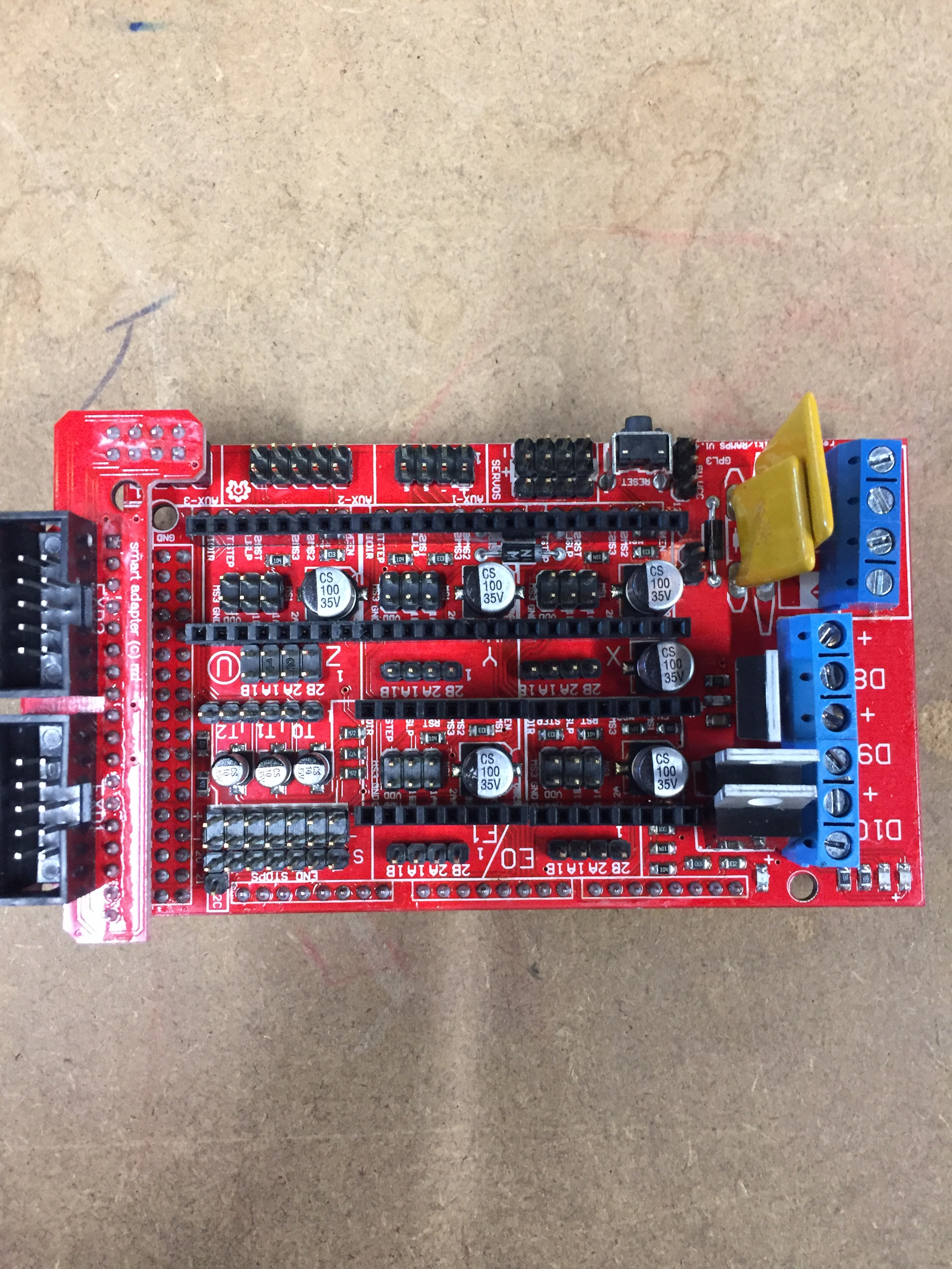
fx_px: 1063
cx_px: 476
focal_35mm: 29
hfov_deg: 48.2
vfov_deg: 61.7
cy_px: 634
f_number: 2.2
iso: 250
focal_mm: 4.15
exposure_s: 1/20
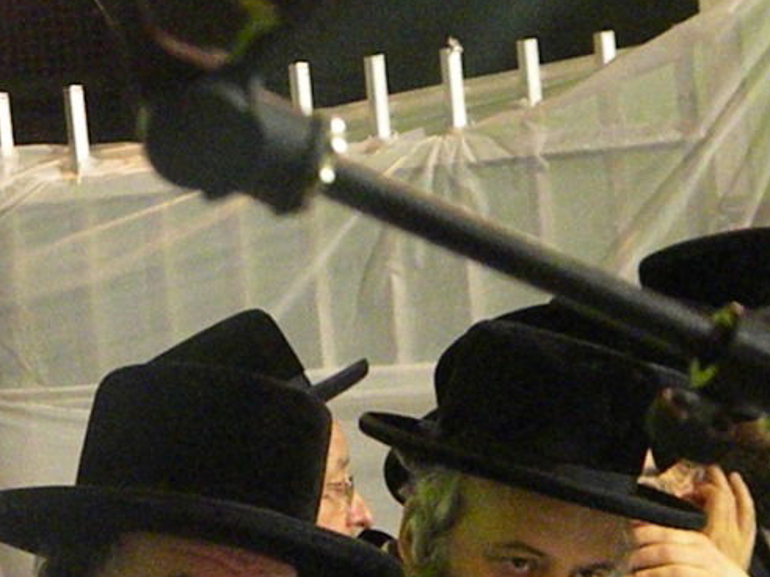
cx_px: 389
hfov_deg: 9.0
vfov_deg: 6.8
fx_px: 4870
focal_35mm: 219
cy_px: 481
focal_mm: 19
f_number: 4.7
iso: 2538
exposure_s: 1/58
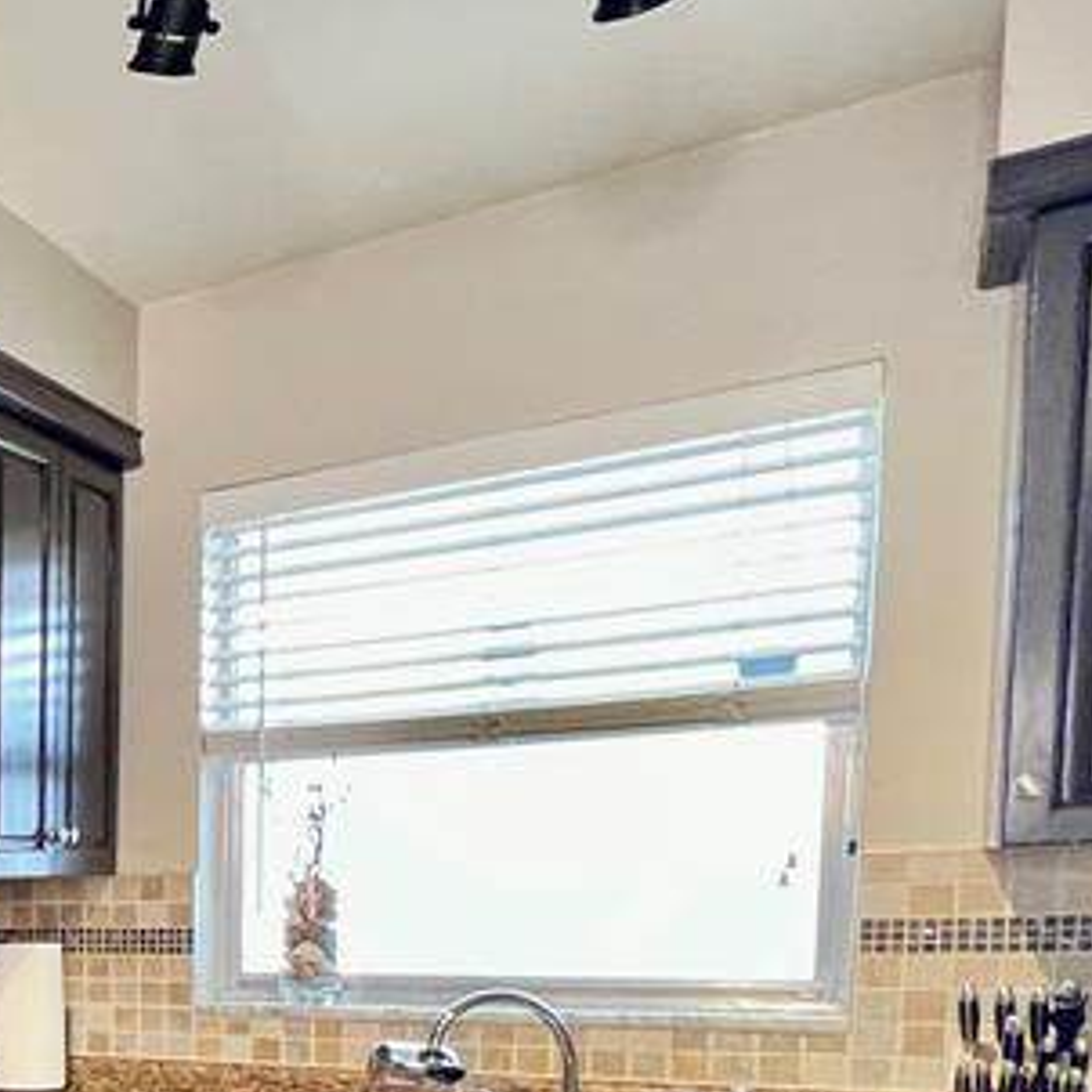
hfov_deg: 28.8
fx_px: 1392
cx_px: -517
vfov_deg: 39.0
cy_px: 1034
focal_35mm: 39
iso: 400
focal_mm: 1.57
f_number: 1.8
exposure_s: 1/60
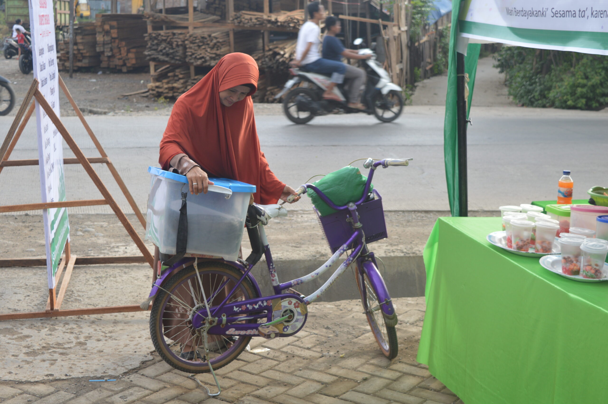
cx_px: 304
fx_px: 911
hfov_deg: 36.9
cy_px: 202
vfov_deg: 25.0
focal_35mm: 54
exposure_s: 1/125
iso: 160
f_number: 5.6
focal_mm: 36
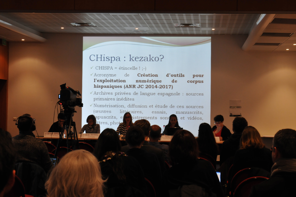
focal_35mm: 75
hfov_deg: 27.0
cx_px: 148
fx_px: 616
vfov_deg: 18.1
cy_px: 98
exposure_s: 1/25
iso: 800
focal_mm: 50
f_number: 5.6
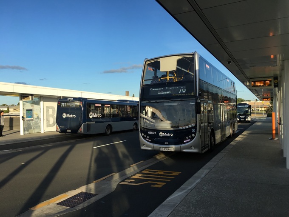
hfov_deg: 61.7
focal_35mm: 29
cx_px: 144
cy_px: 108
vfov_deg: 48.2
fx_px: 242
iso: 25
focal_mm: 4.15
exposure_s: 1/864
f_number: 2.2
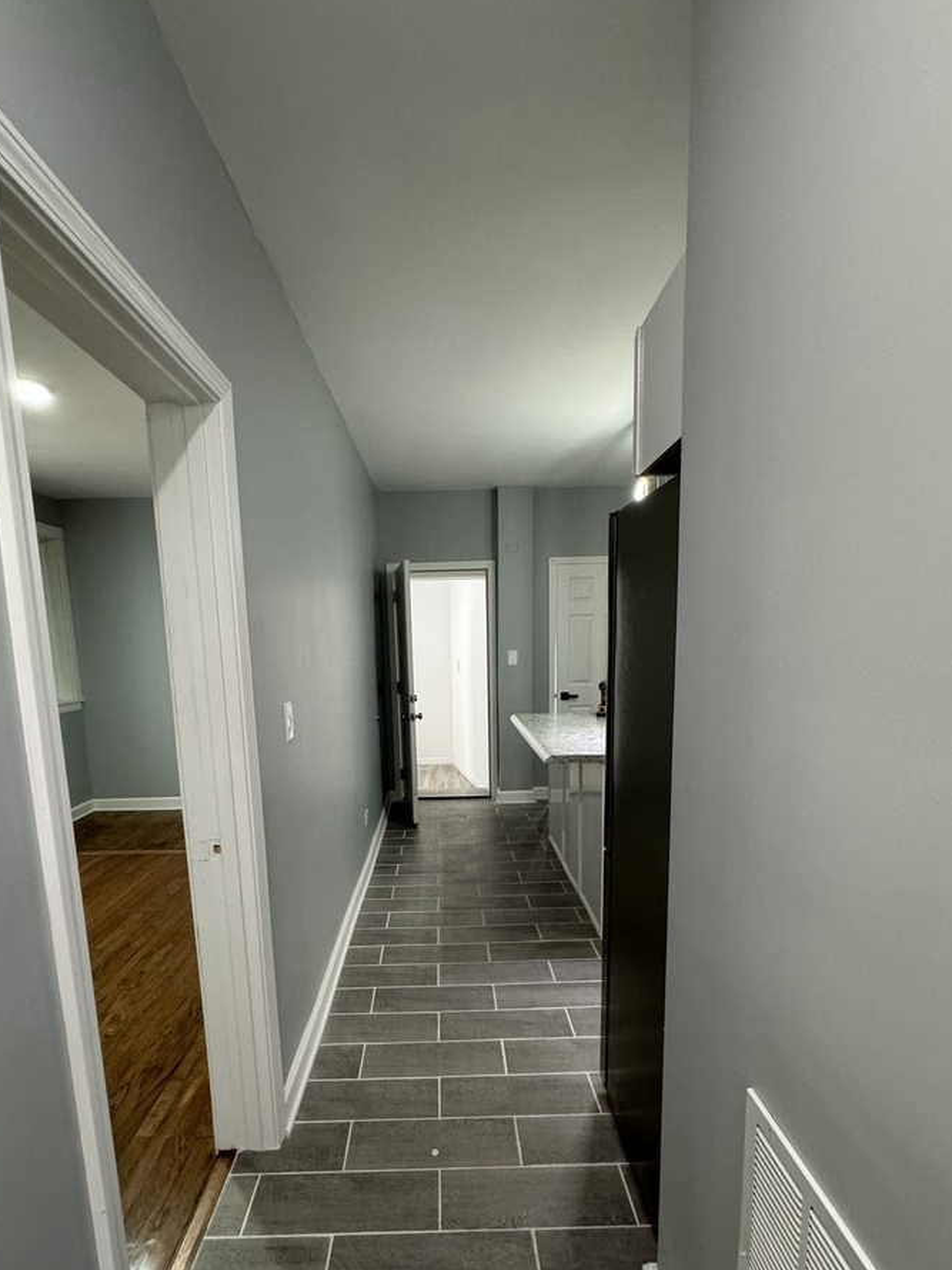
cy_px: 741
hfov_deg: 74.7
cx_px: 444
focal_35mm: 17
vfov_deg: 90.2
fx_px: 623
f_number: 2.2
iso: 320
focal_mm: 2.22
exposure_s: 1/60
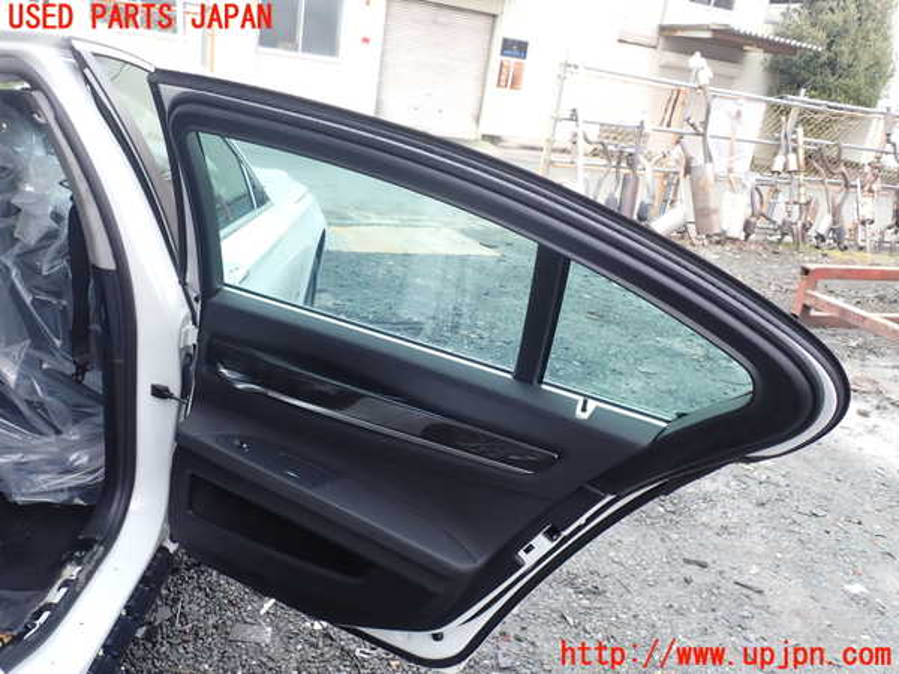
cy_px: 337
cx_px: 450
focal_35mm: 30
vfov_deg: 46.8
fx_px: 779
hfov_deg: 60.0
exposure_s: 1/80
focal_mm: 5.4
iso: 100
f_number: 3.2
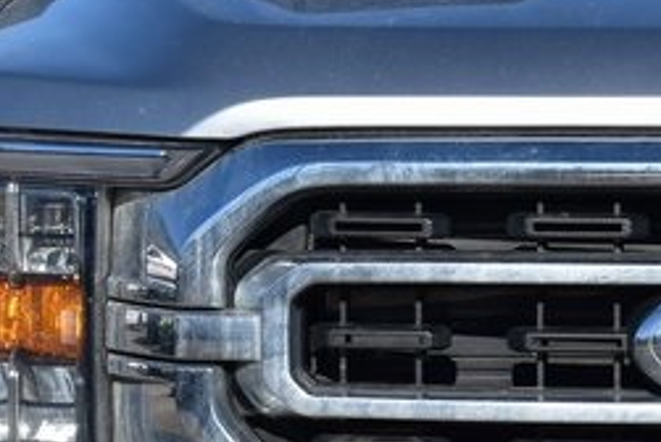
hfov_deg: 7.3
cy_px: 333
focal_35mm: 281
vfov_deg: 4.9
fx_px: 5165
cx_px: 793
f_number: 11
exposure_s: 1/500
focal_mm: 46
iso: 360
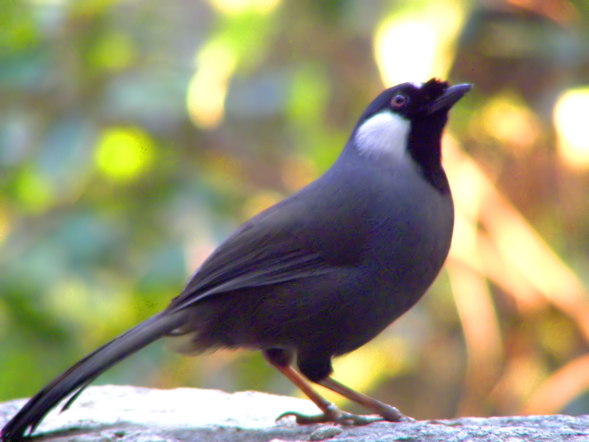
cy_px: 221
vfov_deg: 3.4
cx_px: 294
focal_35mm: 432
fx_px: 7351
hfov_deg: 4.6
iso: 400
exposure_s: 1/50
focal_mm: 72
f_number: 3.7
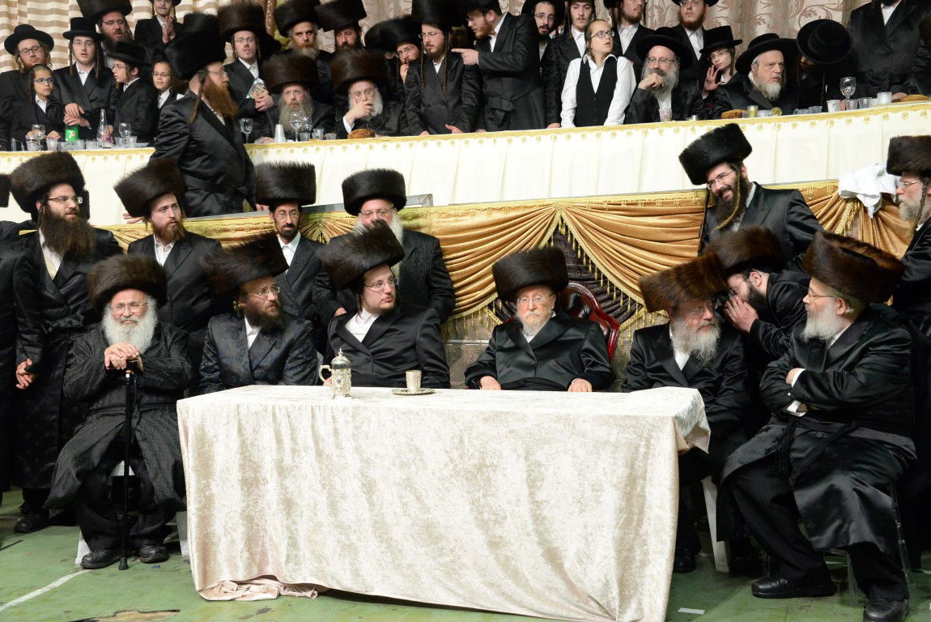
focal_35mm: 50
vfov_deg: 27.0
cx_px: 466
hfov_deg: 39.6
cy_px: 311
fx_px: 1294
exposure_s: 1/100
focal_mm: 50
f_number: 8
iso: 5000
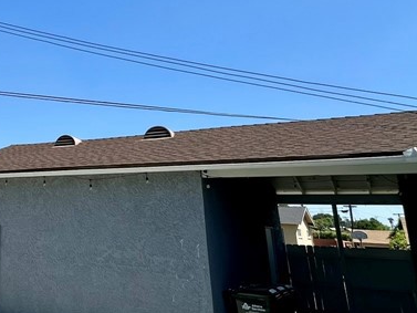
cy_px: 95
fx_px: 458
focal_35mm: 38
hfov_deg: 40.3
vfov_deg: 37.2
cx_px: -34
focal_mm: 2.22
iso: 50
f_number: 2.2
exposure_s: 1/2257
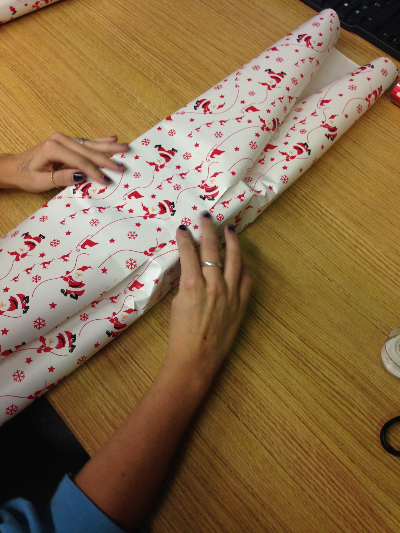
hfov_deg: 42.9
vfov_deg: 55.4
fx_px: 508
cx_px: 200
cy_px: 266
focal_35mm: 33
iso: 50
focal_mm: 4.12
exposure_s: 1/20
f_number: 2.4
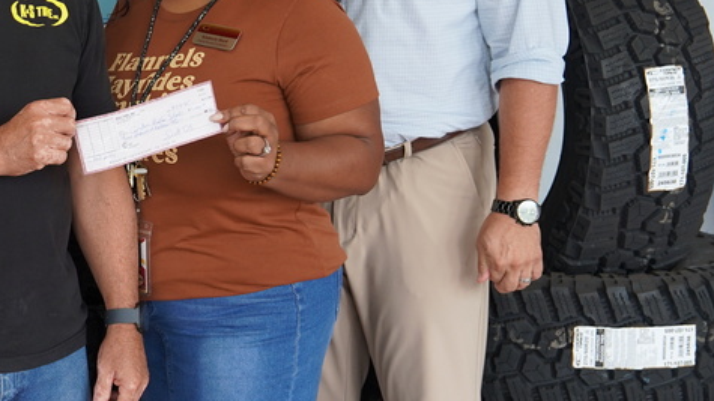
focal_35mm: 79
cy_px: 85
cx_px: -48
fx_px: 1495
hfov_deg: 25.2
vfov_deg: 15.2
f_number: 4
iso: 640
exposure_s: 1/160
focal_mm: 35
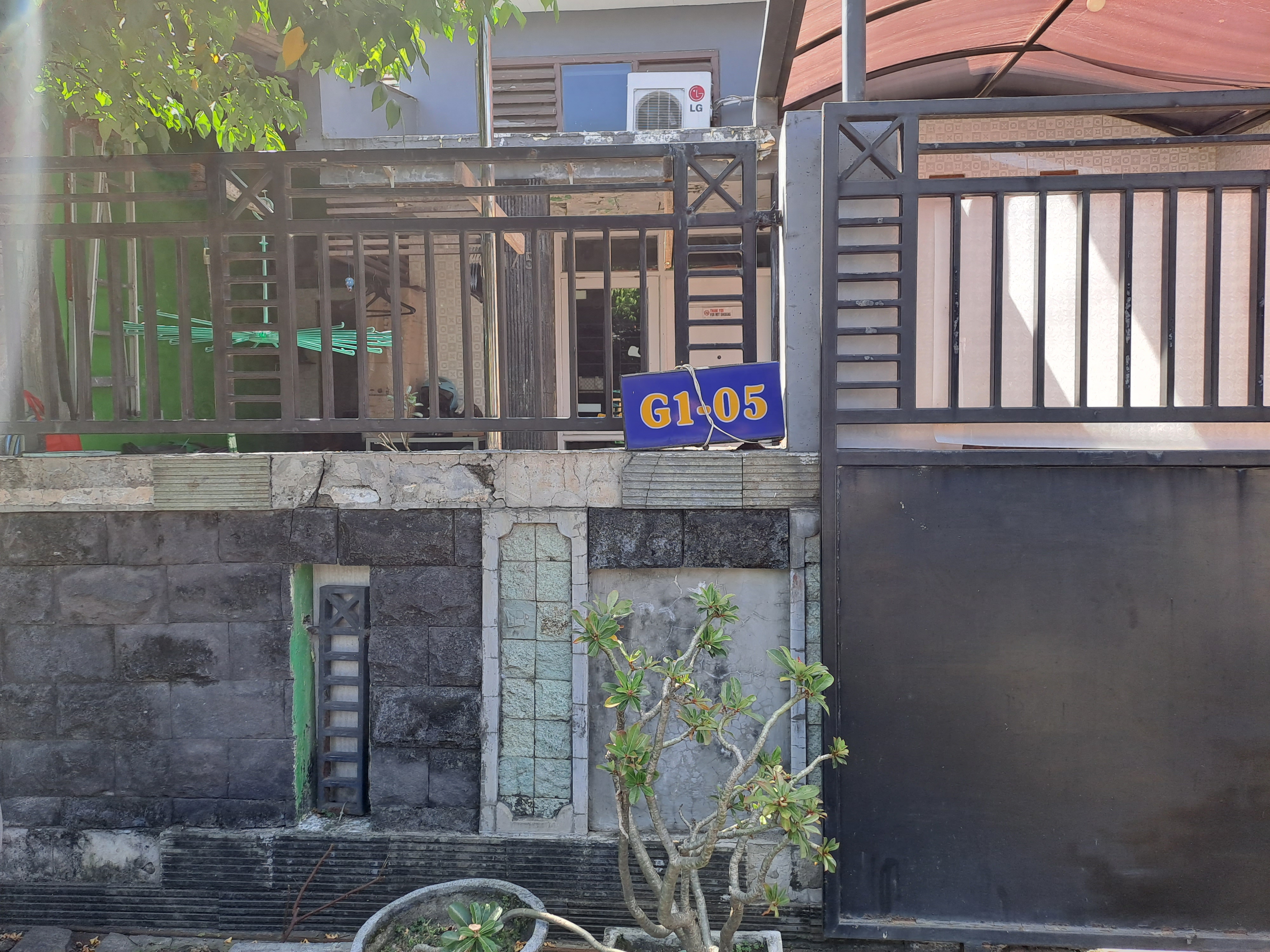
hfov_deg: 69.4
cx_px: 635
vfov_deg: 54.9
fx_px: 917
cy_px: 476
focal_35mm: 25
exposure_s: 1/208
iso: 32
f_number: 1.8
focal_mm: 4.65
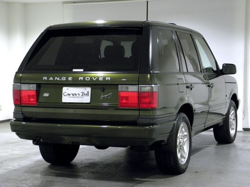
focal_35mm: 68
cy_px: 94
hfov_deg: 28.6
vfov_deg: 21.6
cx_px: 125
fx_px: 491
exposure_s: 1/8
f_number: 4.3
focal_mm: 12.2
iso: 200
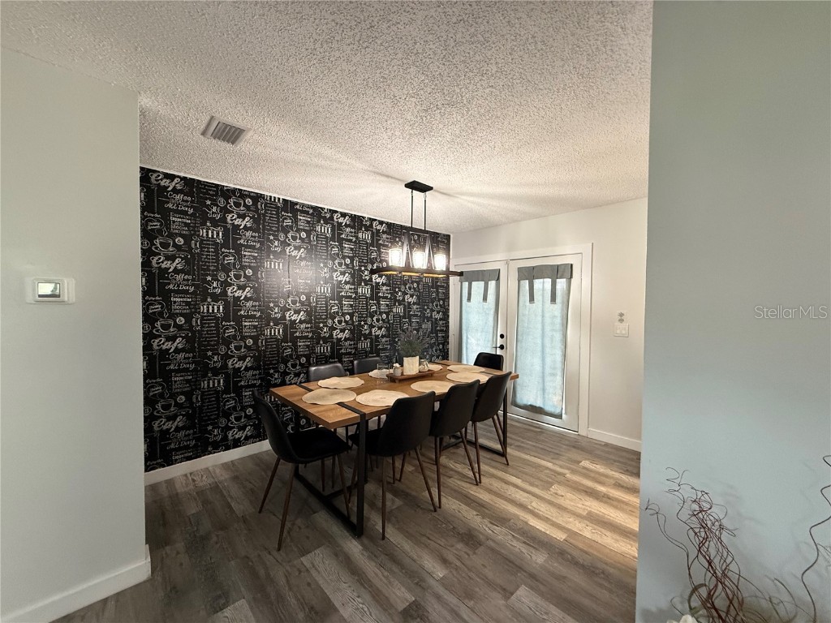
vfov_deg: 85.7
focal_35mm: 14
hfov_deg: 102.1
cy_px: 312
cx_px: 416
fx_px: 336
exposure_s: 1/60
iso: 250
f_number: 2.2
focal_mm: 2.22
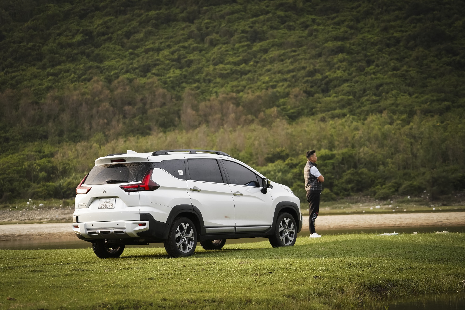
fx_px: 1421
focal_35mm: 110
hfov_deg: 18.6
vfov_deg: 12.5
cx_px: 232
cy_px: 155
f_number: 4
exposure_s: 1/320
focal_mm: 110
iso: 1000
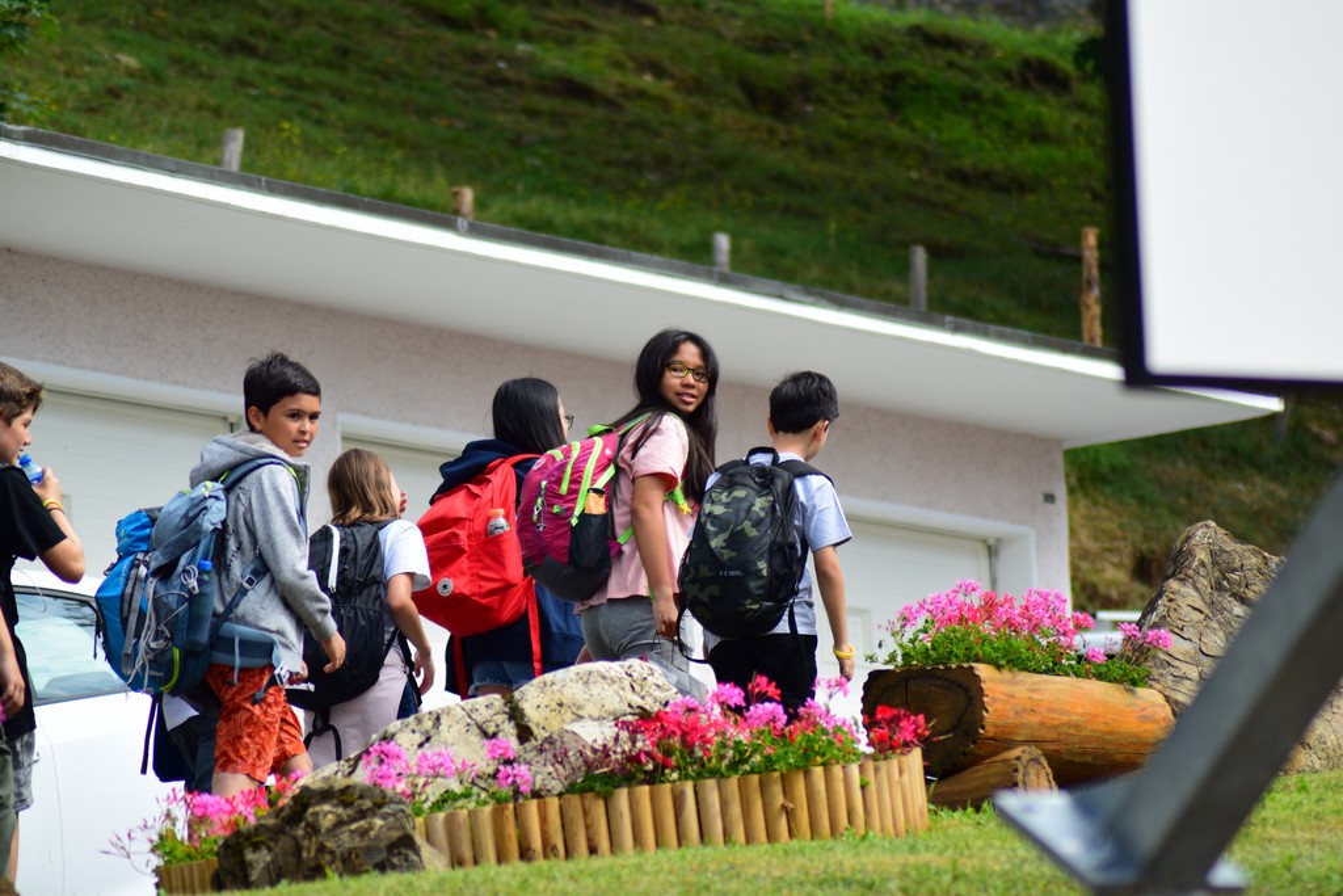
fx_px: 9234
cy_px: 448
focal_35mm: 248
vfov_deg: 5.6
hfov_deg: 8.3
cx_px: 672
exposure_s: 1/640
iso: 180
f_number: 4.5
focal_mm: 165
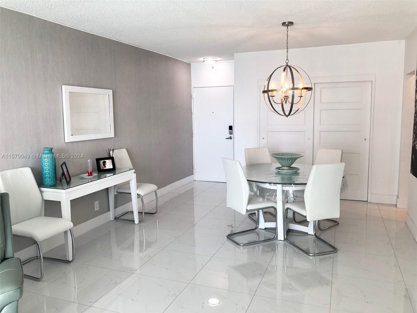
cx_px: 208
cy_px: 156
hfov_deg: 63.4
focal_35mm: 28
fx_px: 337
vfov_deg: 49.7
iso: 50
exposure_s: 1/120
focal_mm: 3.99
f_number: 1.8
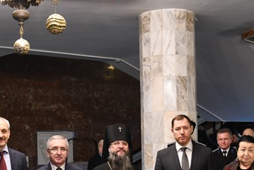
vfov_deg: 15.3
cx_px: 114
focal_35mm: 88
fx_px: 621
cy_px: 162
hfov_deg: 23.1
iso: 2000
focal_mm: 30
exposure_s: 1/100
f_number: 4
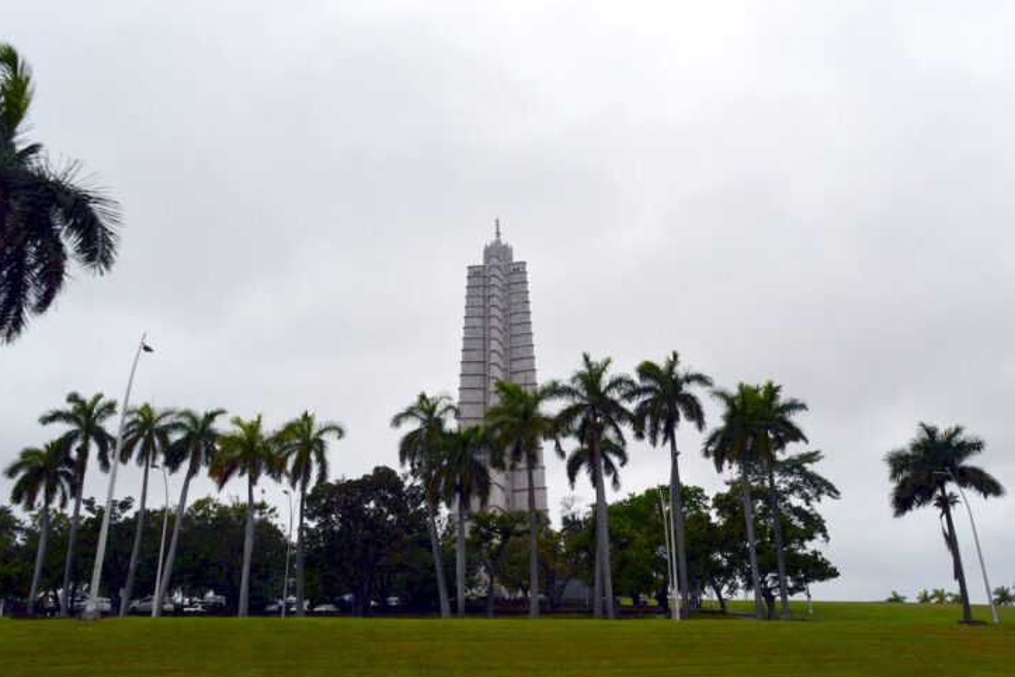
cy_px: 341
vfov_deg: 46.4
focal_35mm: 28
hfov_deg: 65.5
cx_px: 519
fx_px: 789
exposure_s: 1/200
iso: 400
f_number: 10
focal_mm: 18
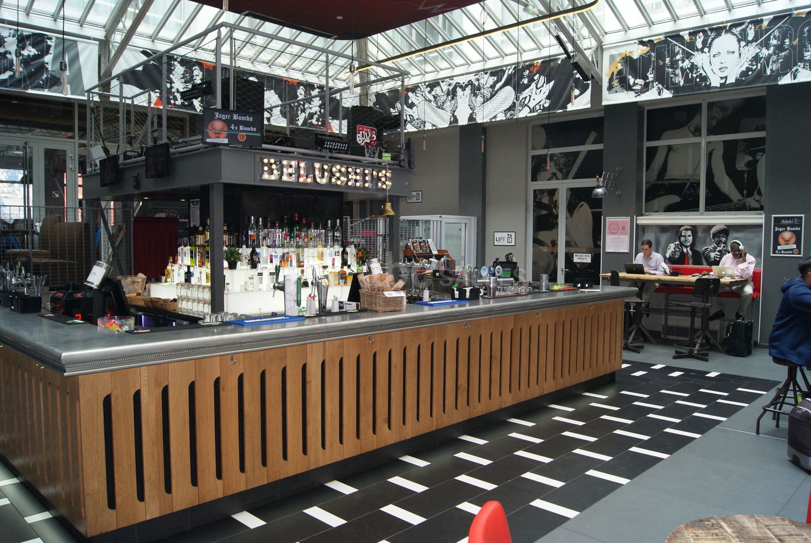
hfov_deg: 67.3
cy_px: 272
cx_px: 406
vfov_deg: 48.1
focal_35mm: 27
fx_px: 609
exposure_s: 1/60
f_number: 5.6
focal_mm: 18
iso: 400
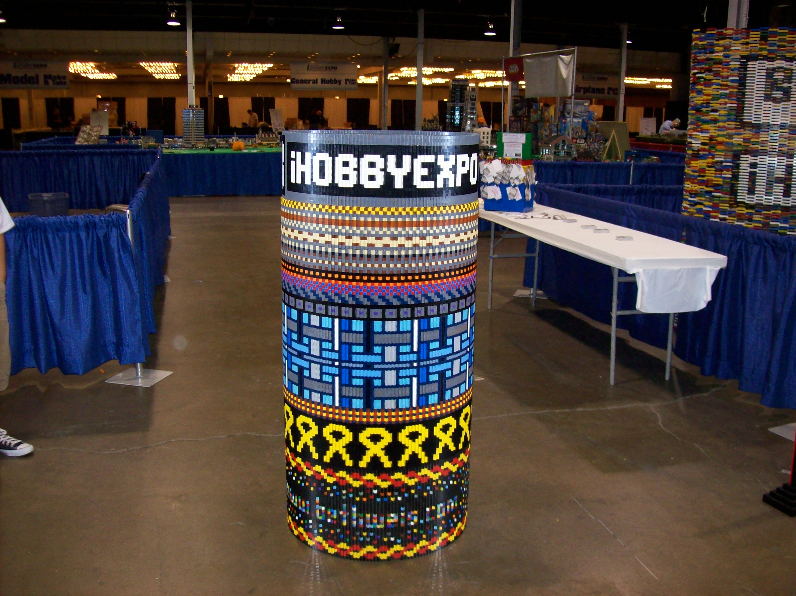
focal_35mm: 36
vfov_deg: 39.6
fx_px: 828
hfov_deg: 51.4
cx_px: 398
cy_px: 298
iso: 200
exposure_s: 1/64
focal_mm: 6
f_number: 2.7
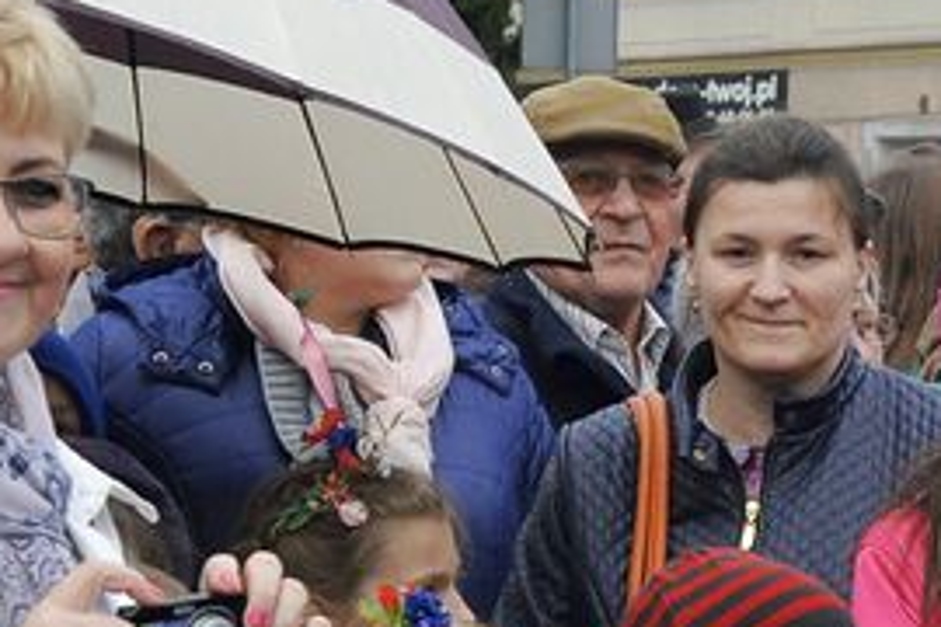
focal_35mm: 198
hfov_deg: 10.3
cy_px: 883
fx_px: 5175
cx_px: 836
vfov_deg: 6.9
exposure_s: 1/250
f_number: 8
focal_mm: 42
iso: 800
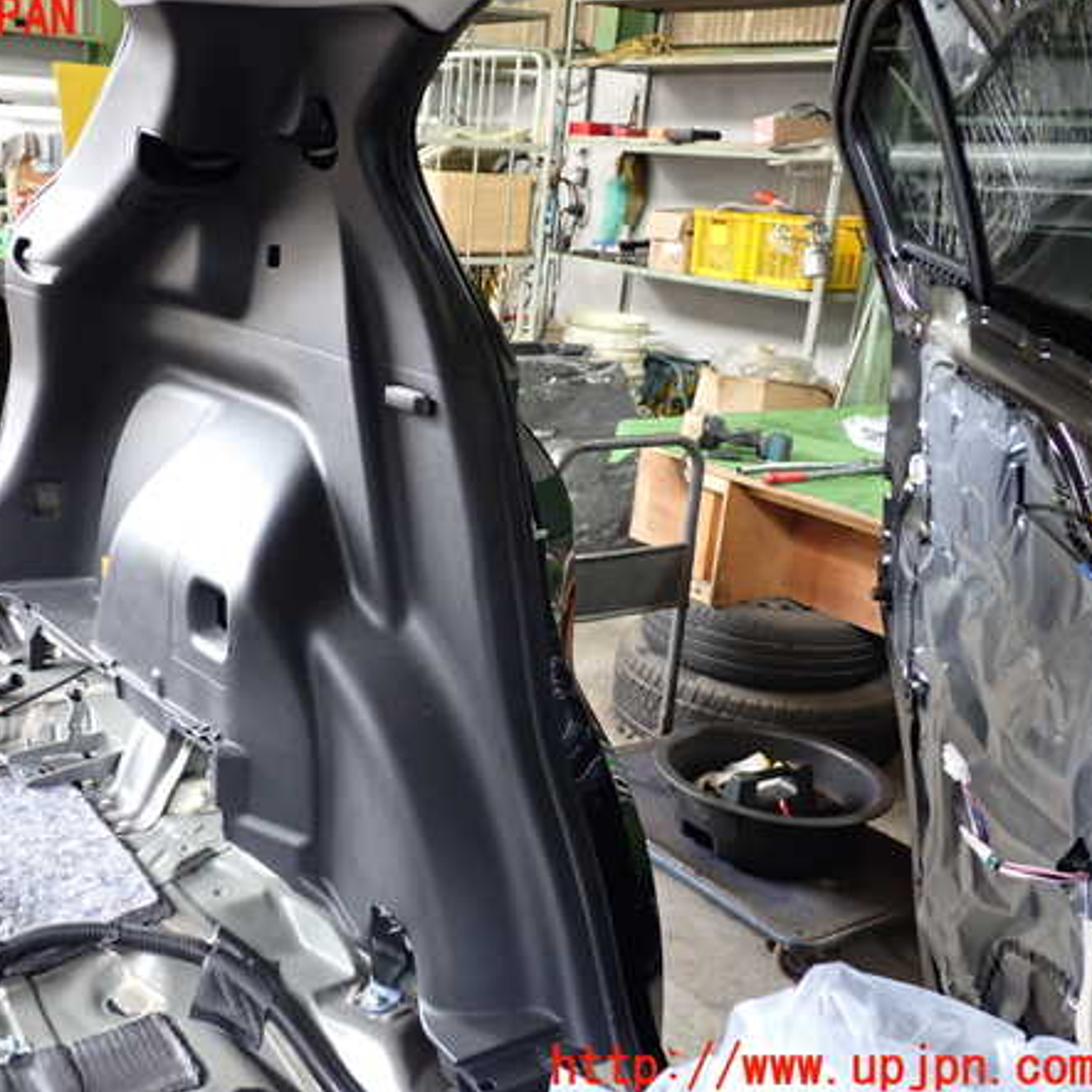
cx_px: 368
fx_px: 1285
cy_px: 544
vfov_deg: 46.0
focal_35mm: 36
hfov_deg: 45.4
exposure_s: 1/30
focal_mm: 5.4
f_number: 2.3
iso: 250
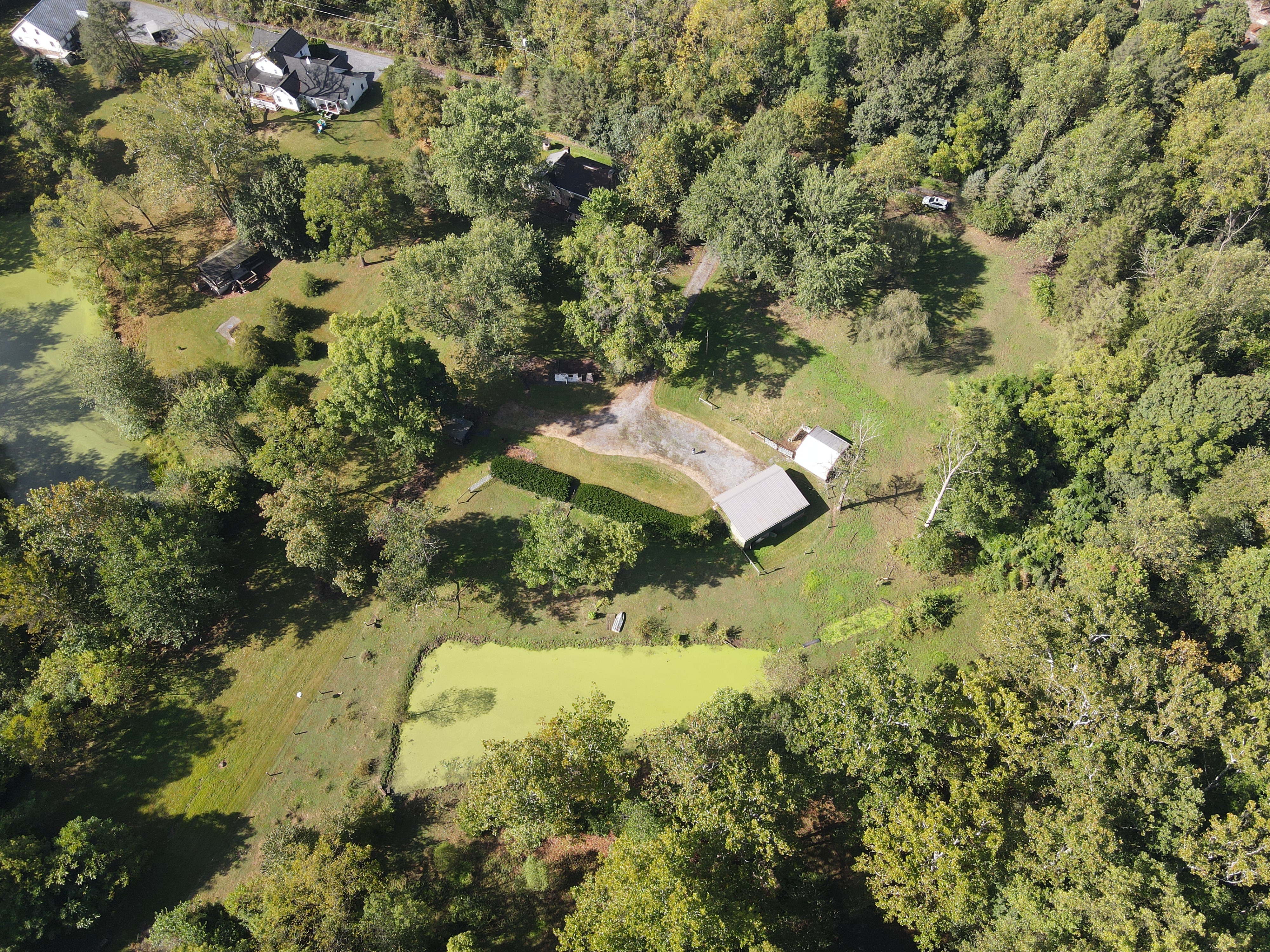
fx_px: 881
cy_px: 476
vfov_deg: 56.8
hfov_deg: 71.6
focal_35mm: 24
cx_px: 635
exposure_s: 1/180
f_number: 2.8
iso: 100
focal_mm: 4.5
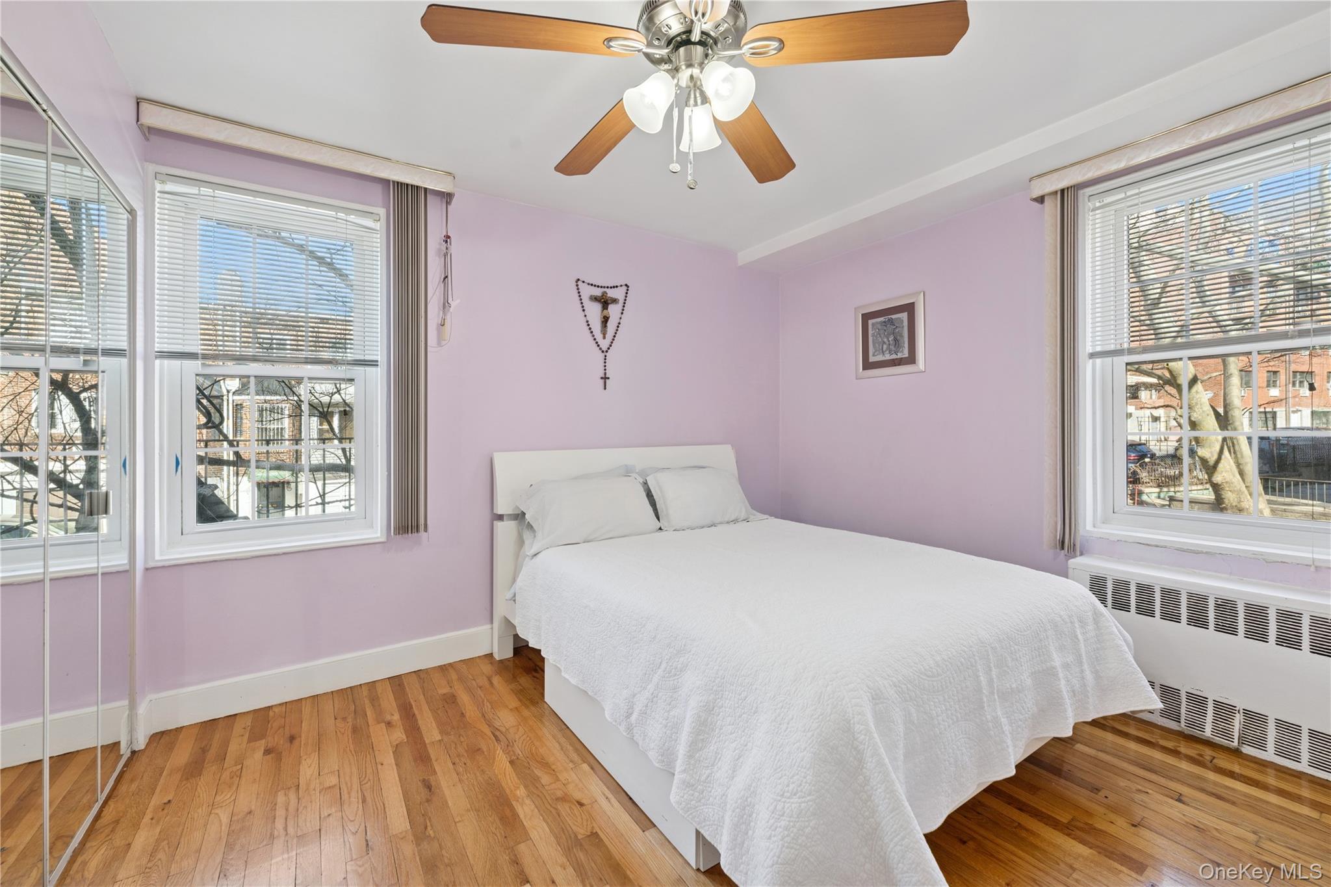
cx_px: 666
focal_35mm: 14
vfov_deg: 81.2
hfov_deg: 104.3
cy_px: 444
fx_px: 518
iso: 400
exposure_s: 1/80
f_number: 8
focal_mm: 14
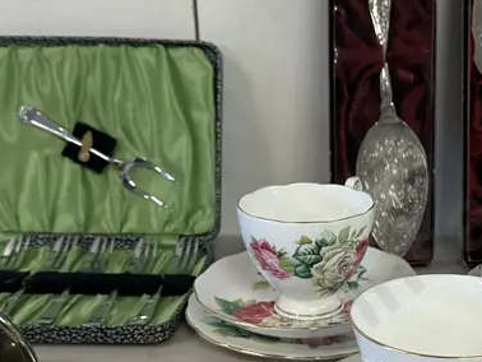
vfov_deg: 22.4
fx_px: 906
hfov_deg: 28.8
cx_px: 420
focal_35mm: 65
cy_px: 263
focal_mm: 6.86
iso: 160
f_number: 1.78
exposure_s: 1/100
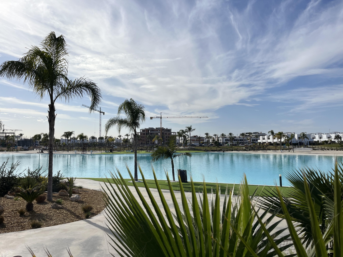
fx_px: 258
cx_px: 172
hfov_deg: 67.3
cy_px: 128
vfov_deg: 53.1
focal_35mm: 26
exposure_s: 1/9901
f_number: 1.6
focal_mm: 5.1
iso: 50
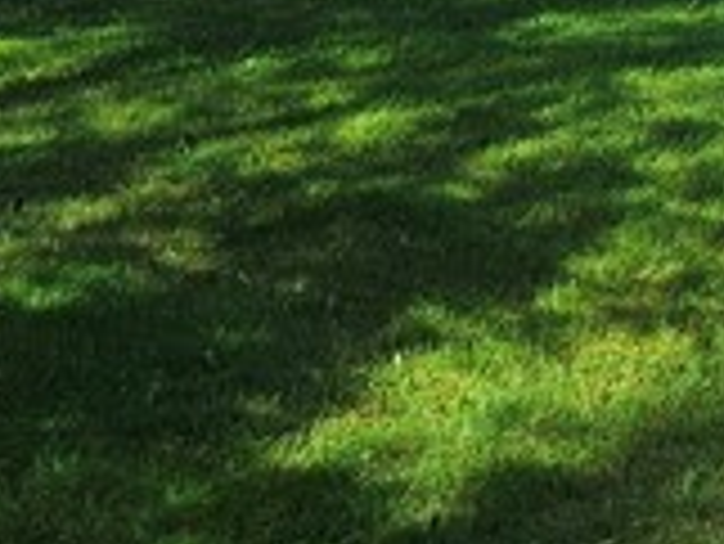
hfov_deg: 12.3
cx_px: 1349
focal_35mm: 146
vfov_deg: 8.7
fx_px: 3056
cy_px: -1012
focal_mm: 5.4
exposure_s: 1/1533
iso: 25
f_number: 1.8
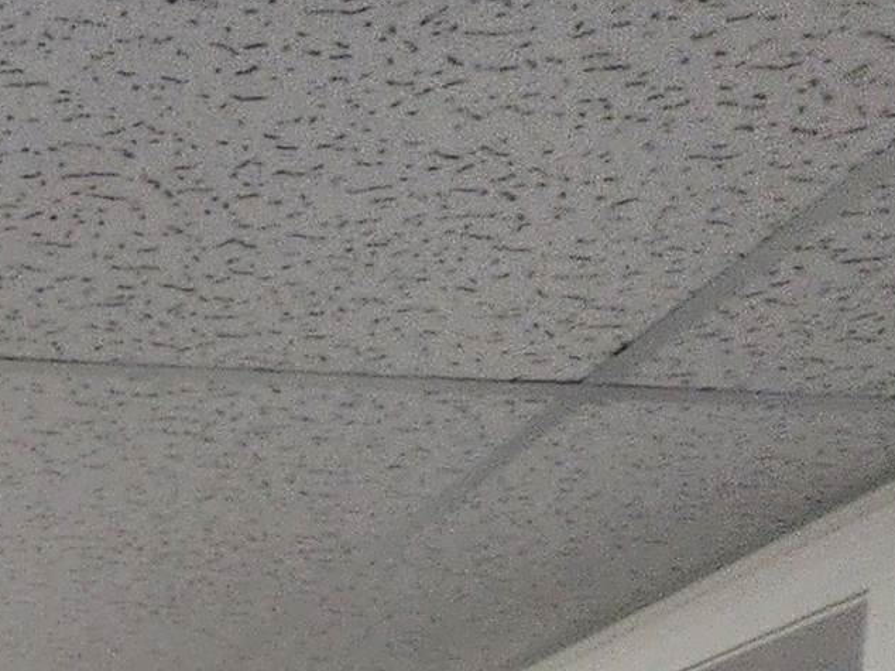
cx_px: -326
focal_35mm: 63
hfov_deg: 25.5
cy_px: 1394
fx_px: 1628
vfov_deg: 16.6
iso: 125
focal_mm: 2.2
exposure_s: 1/60
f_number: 2.2
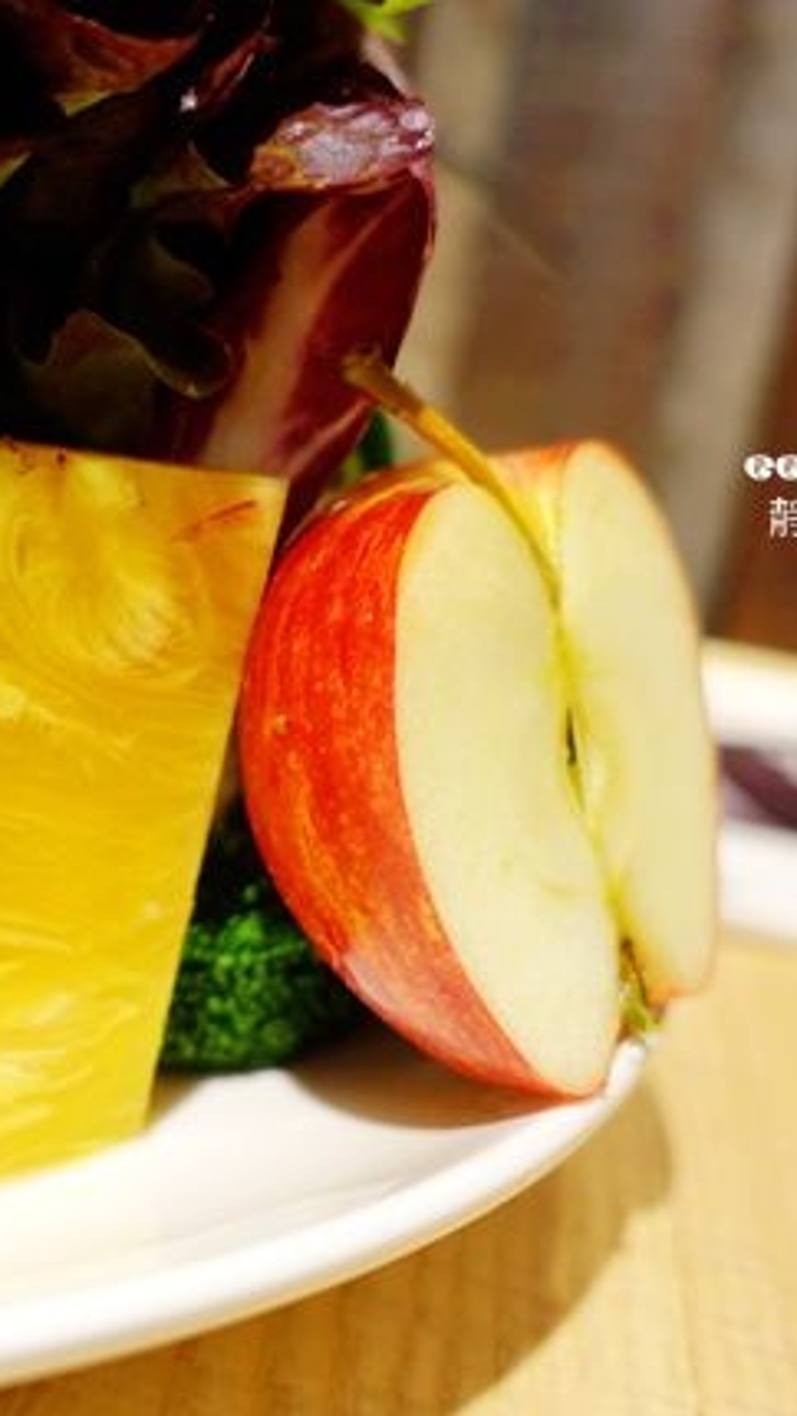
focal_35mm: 38
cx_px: 188
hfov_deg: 30.6
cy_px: 710
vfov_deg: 52.8
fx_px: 1427
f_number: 2
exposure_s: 1/30
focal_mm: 8.8
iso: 125
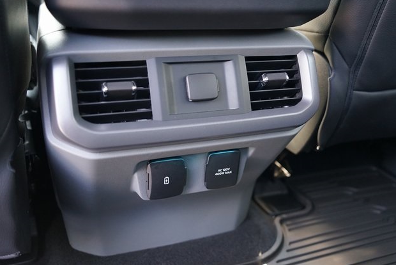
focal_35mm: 32
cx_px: 193
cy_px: 132
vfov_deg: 41.2
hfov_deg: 58.7
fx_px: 352
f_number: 3.2
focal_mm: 31
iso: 2500
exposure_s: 1/160
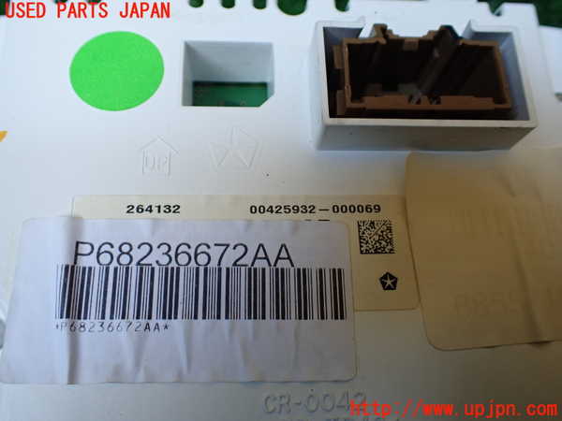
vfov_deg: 46.8
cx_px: 281
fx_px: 487
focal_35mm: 30
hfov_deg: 60.0
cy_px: 210
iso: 250
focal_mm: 5.4
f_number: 2.3
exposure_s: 1/125
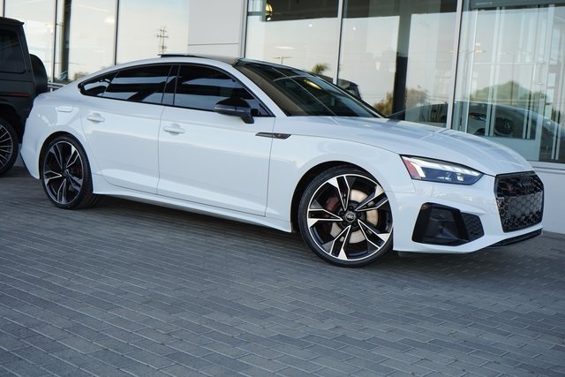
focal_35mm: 43
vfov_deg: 31.2
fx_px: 675
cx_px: 282
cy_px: 188
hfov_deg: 45.4
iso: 1000
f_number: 8
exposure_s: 1/400
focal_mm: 43
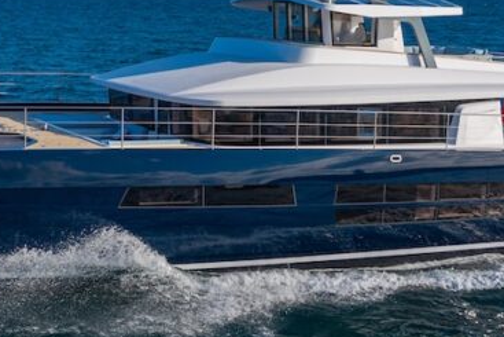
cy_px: 121
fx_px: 1092
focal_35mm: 78
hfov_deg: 26.0
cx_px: 221
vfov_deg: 17.5
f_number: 5
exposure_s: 1/800
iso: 100
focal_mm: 10.26
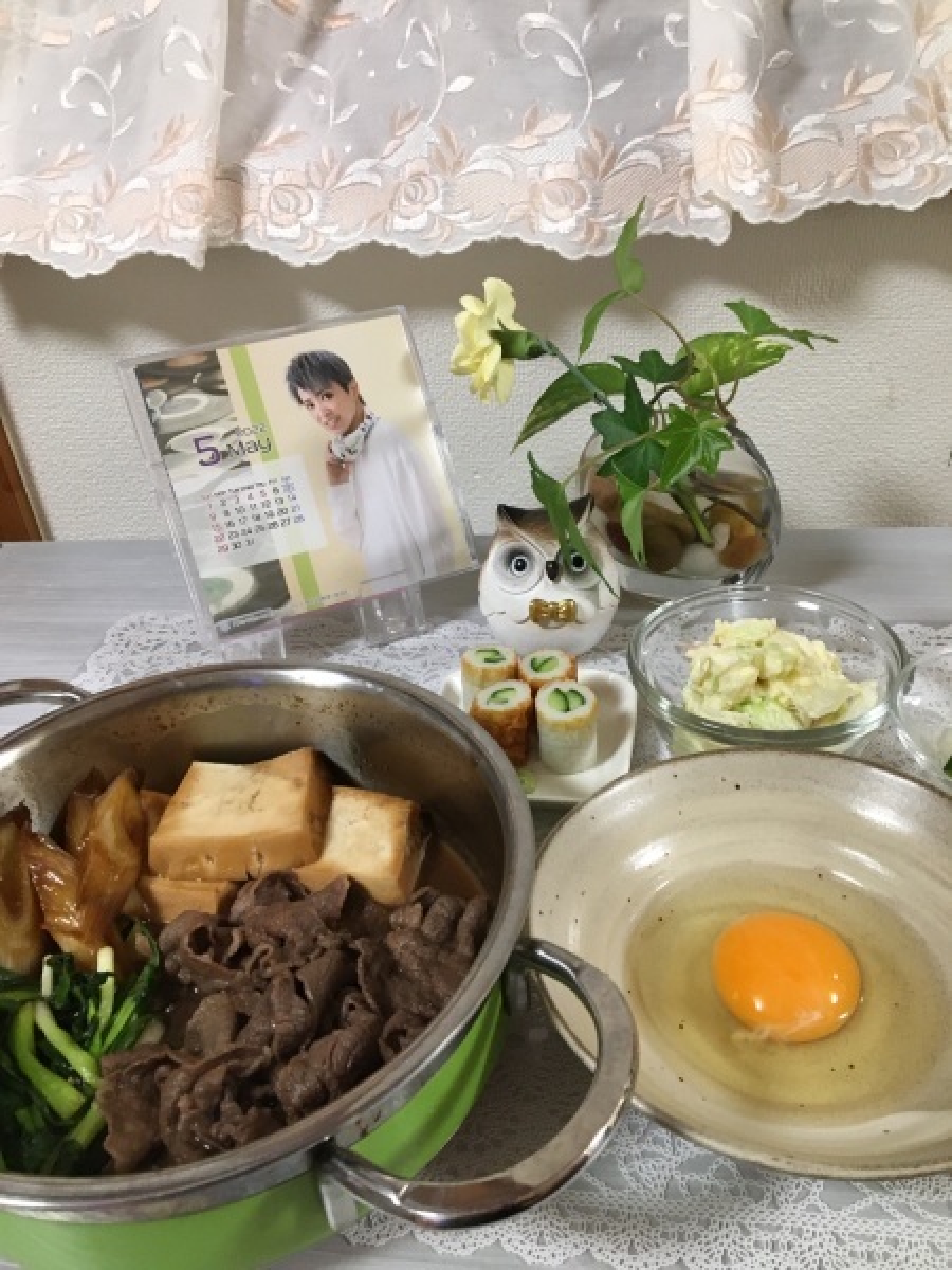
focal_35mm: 29
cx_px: 476
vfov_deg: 61.7
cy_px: 635
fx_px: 1063
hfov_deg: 48.2
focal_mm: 4.15
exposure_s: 1/30
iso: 200
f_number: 2.2
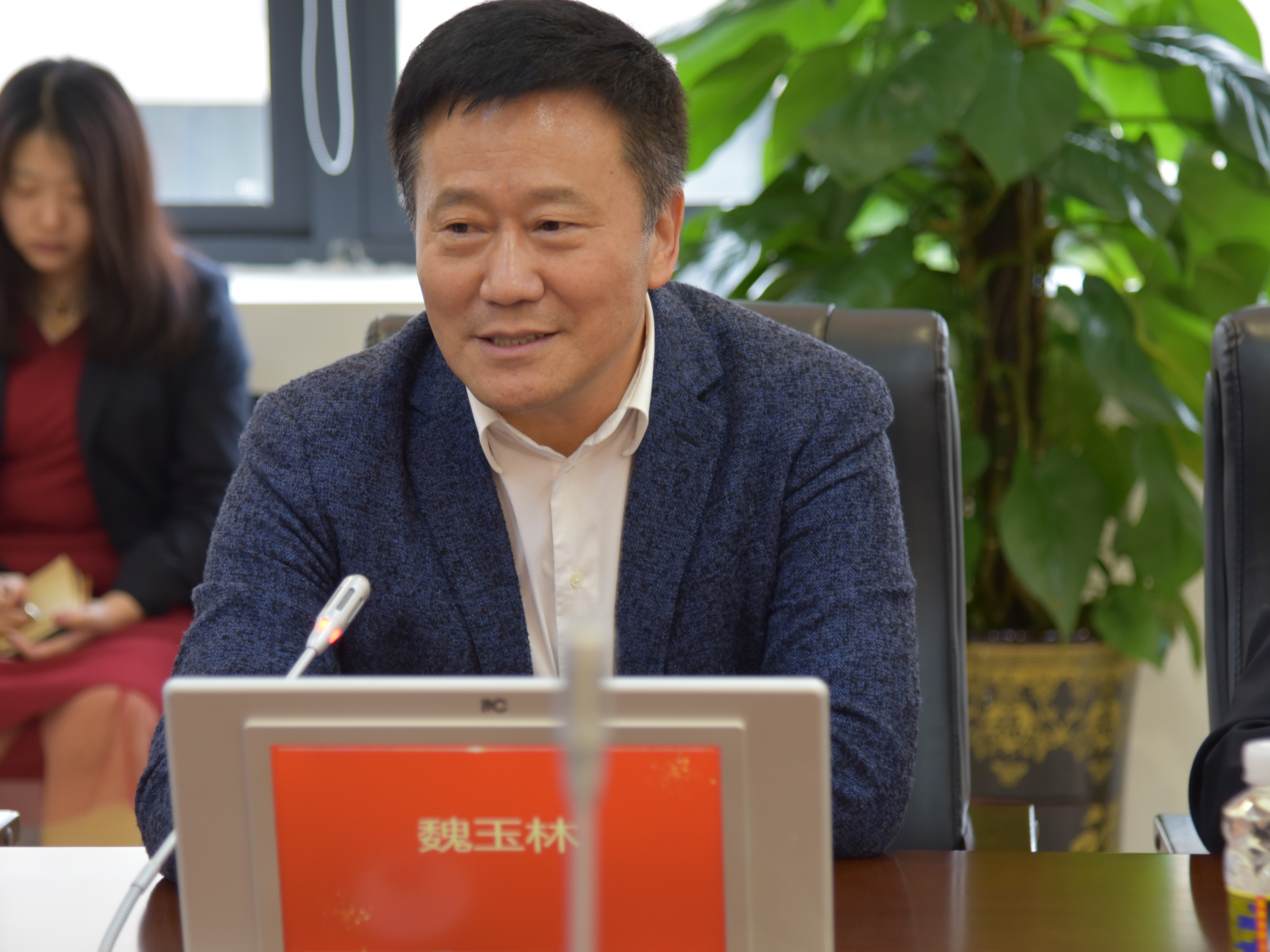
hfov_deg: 14.3
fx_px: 5063
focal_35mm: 138
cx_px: 505
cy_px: 538
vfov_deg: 10.7
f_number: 4
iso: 800
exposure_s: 1/60
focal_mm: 95
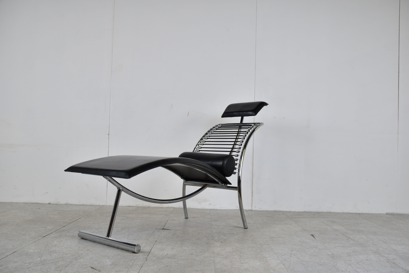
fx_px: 375
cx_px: 204
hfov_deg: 57.2
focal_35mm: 33
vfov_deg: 40.0
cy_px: 136
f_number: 3.5
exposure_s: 1/80
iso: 160
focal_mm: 22
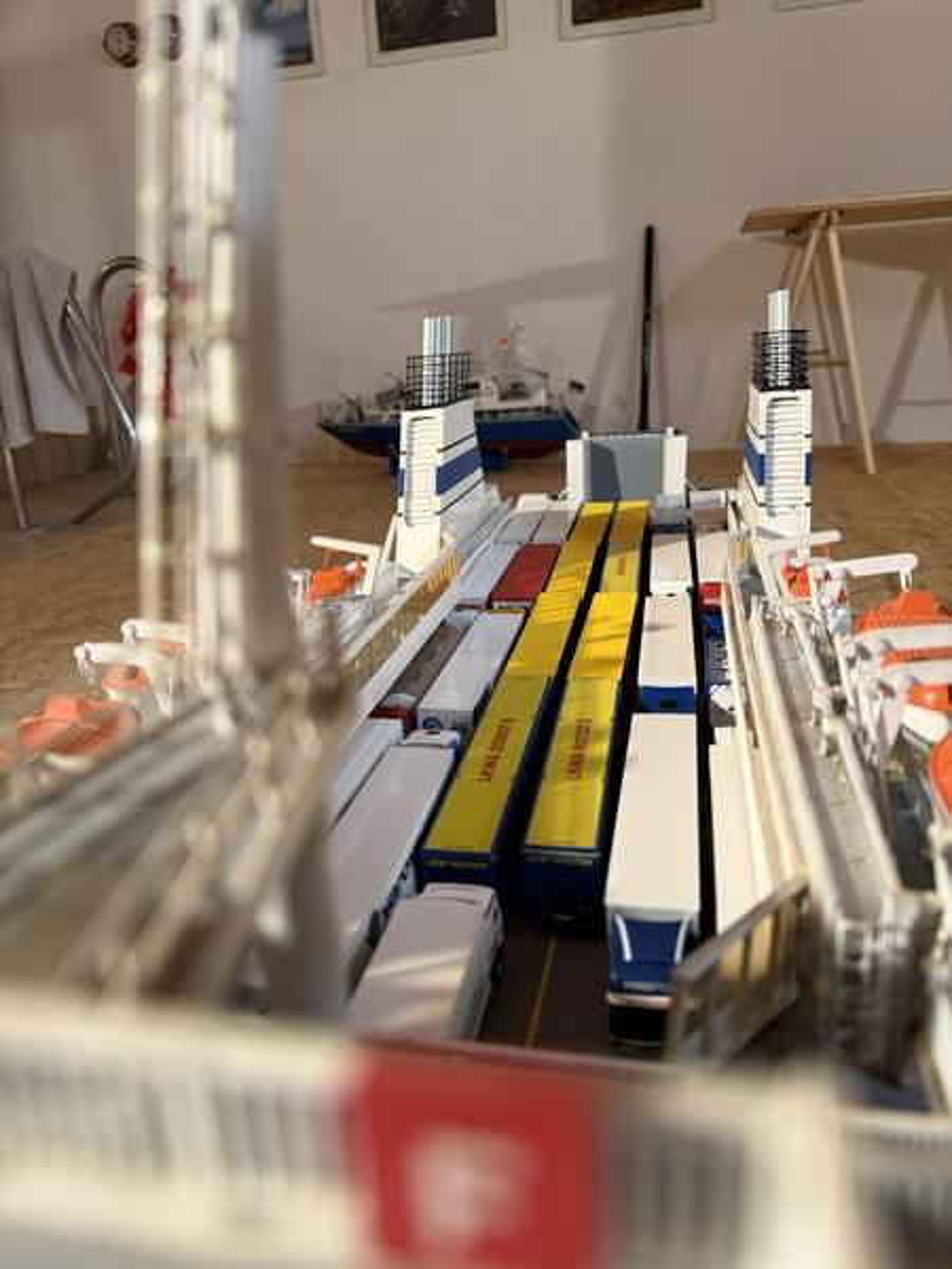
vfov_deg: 71.6
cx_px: 476
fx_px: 880
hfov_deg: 56.8
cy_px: 634
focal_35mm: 24
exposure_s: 1/50
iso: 250
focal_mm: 6.76
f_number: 1.78
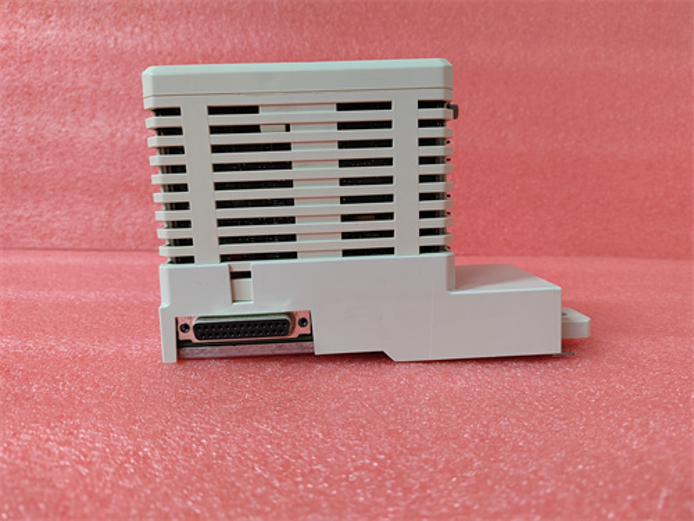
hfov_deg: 73.9
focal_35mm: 23
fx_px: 461
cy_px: 260
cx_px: 347
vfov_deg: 58.9
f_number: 1.9
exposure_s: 1/50
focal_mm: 5.52
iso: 1694
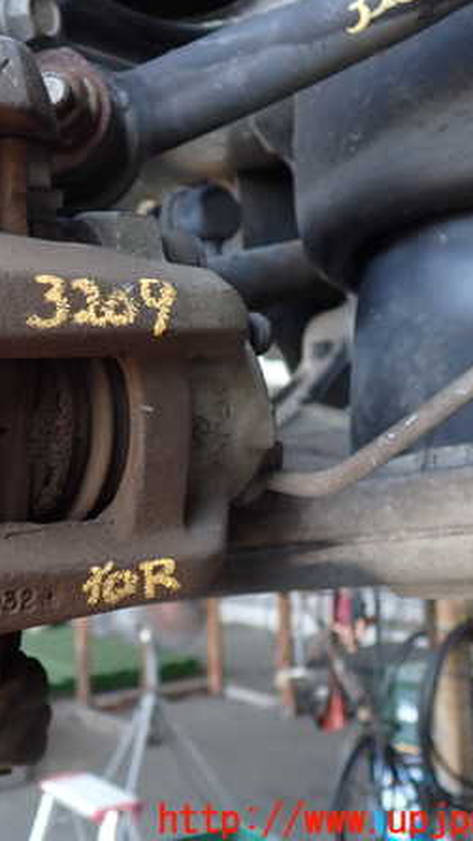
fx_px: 981
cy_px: 420
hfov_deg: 25.9
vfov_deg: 46.4
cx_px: 19
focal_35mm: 44
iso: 160
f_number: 2.3
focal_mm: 5.4
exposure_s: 1/60
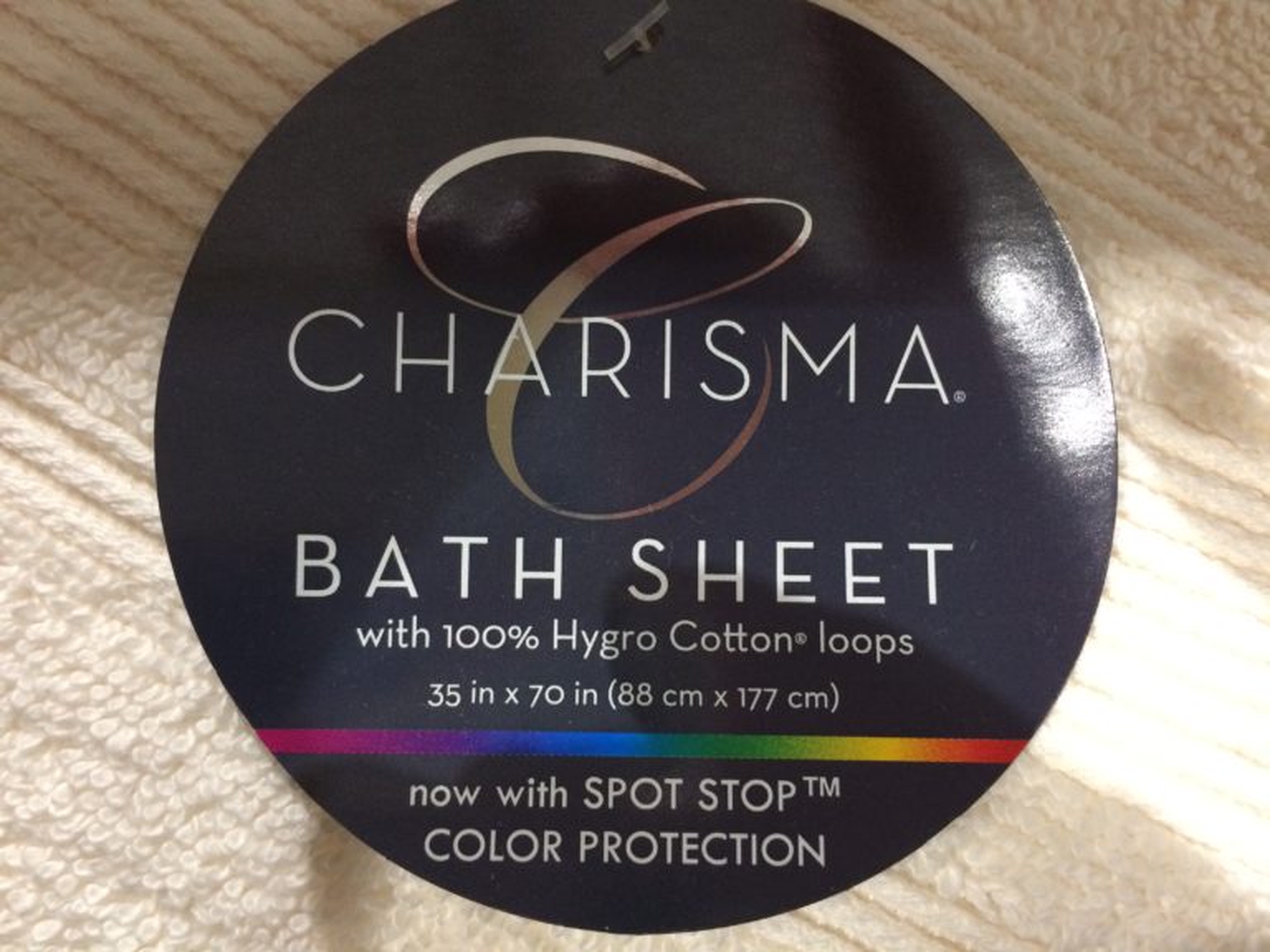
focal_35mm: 29
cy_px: 476
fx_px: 1064
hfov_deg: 61.7
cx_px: 635
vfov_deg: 48.2
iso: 250
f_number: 2.2
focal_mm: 4.15
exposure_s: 1/30
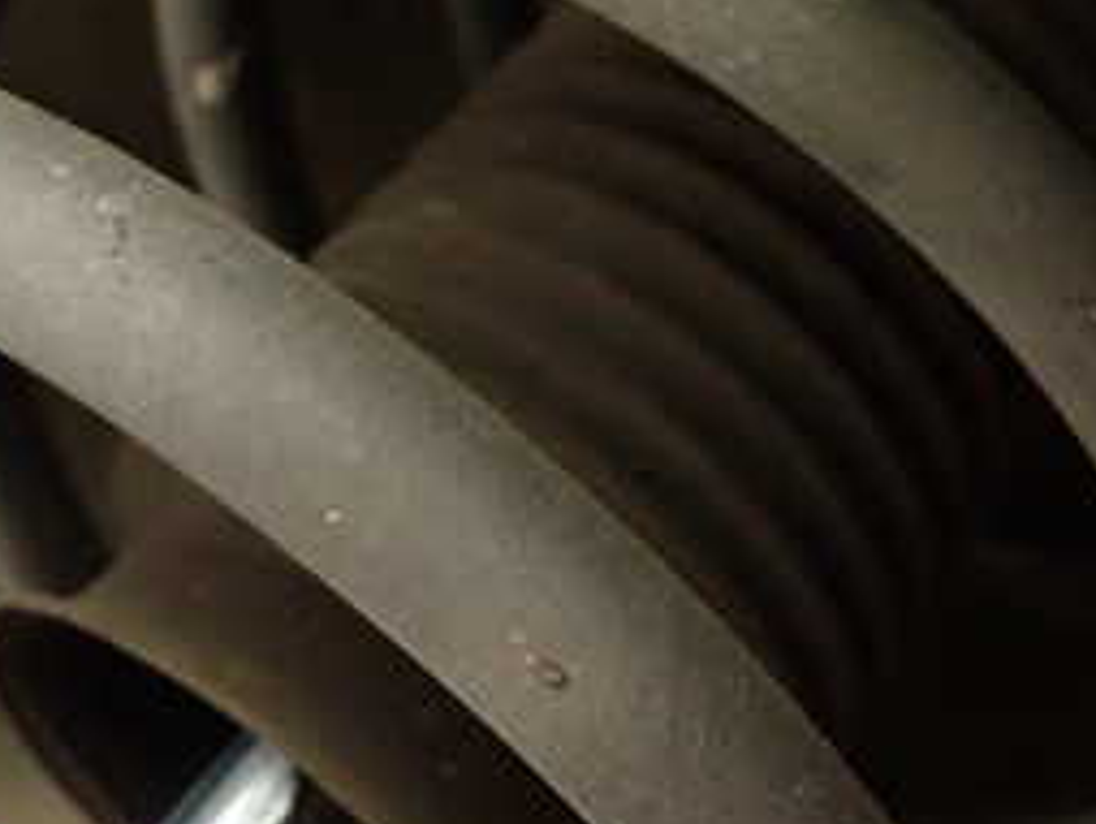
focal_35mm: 59
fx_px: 1870
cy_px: 337
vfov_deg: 24.8
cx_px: 751
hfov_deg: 32.3
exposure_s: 1/20
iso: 800
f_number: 2
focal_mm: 4.5
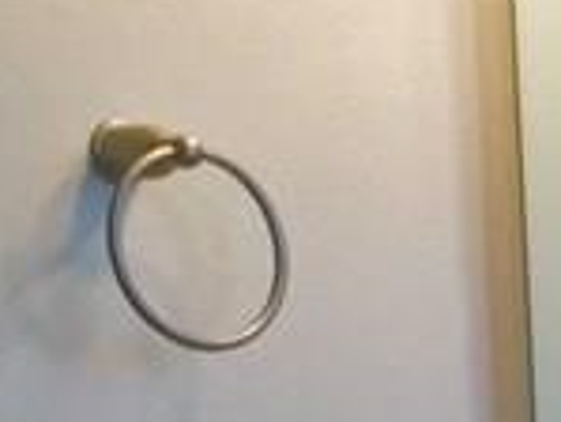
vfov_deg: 7.3
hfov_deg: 8.4
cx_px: 1653
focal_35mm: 199
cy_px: 697
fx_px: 3228
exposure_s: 1/40
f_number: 2.2
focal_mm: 4.15
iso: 32
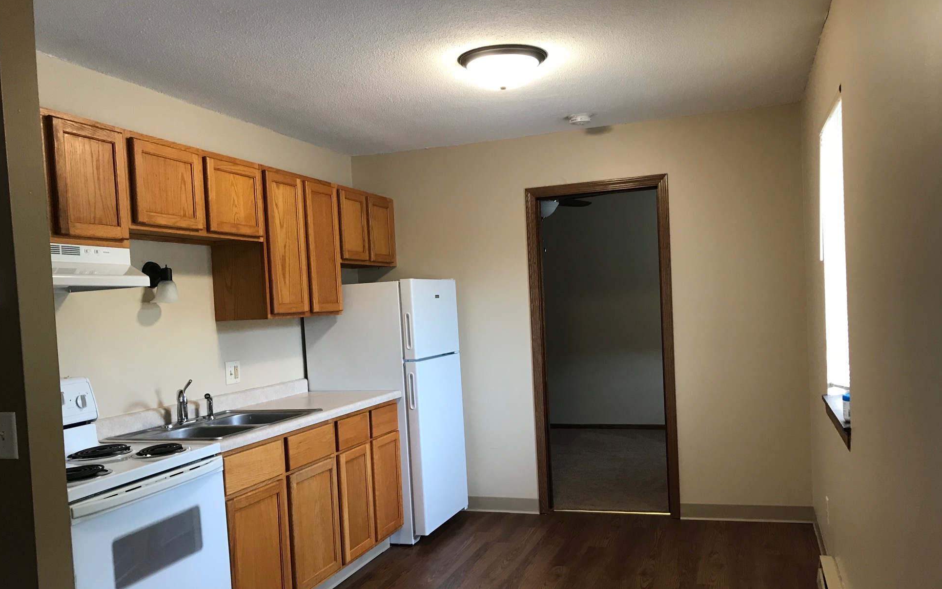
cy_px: 346
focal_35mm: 31
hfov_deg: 61.2
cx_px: 478
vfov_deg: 40.5
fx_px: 796
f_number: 1.8
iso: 32
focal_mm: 3.99
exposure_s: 1/24
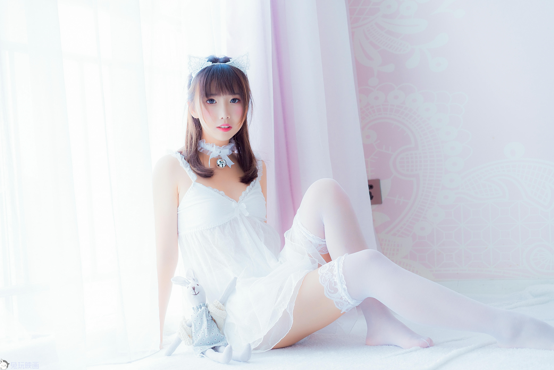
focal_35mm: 56
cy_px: 187
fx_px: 862
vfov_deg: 24.2
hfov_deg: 35.6
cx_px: 277
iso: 640
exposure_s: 1/80
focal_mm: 55
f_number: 4
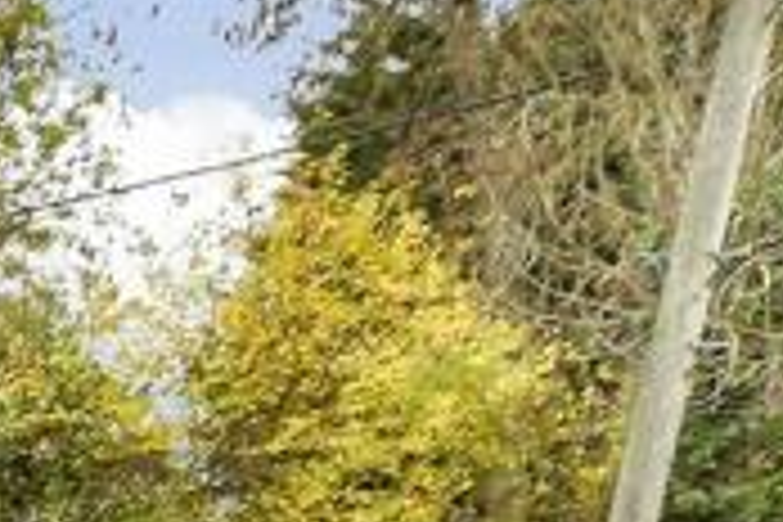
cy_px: 781
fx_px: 2436
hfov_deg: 13.7
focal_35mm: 112
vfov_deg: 11.7
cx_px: -1035
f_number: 5
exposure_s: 1/100
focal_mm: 13
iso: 500
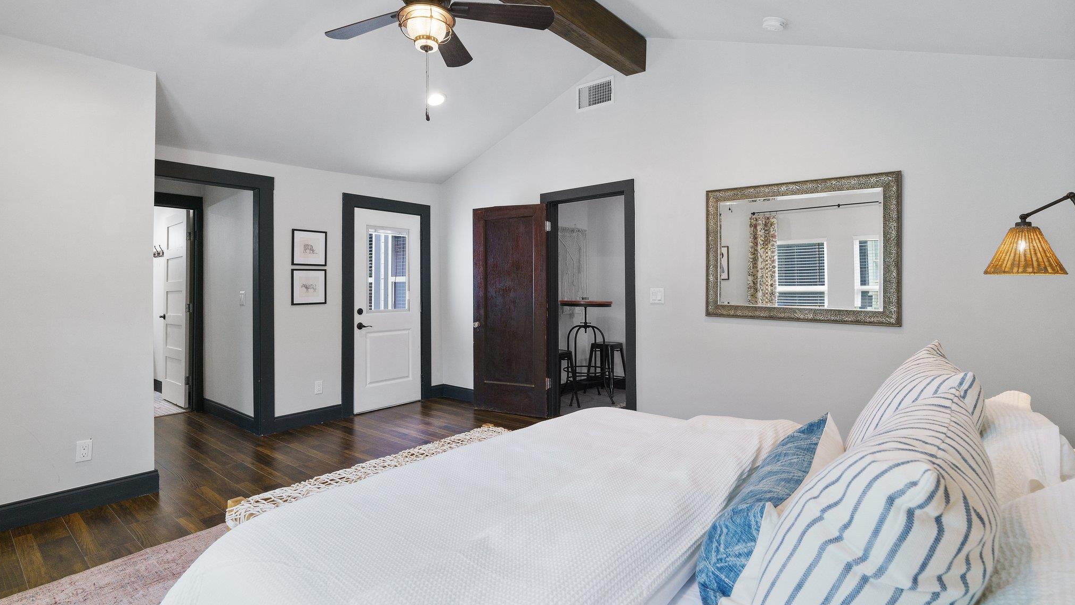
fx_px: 485
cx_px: 532
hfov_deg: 95.9
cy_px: 304
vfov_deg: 63.9
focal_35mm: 17
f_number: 8
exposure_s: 1/15
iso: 2000
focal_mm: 16
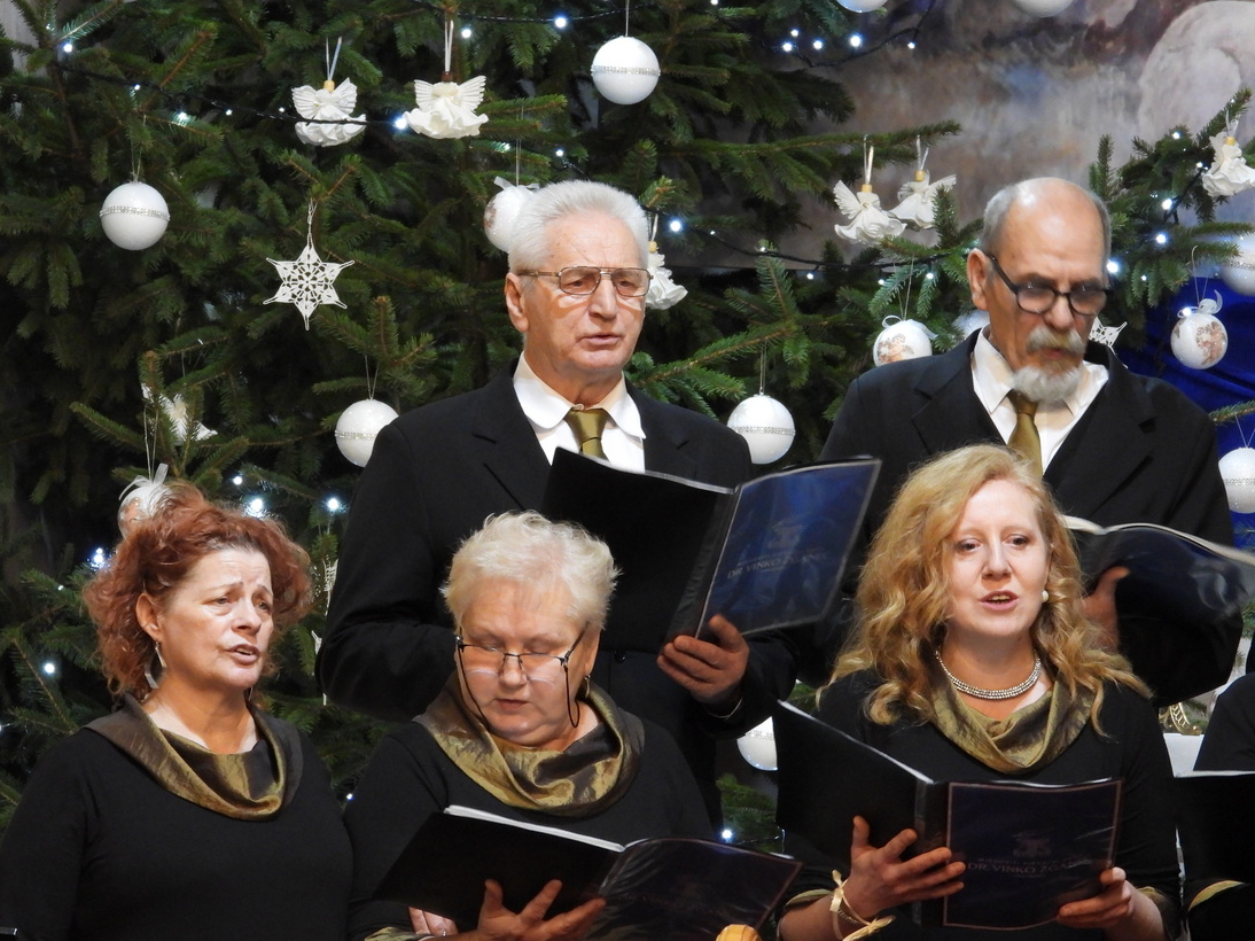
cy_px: 475
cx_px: 570
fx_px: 14716
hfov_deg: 4.9
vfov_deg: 3.7
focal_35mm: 406
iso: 800
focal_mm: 66.5
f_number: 5
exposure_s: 1/10
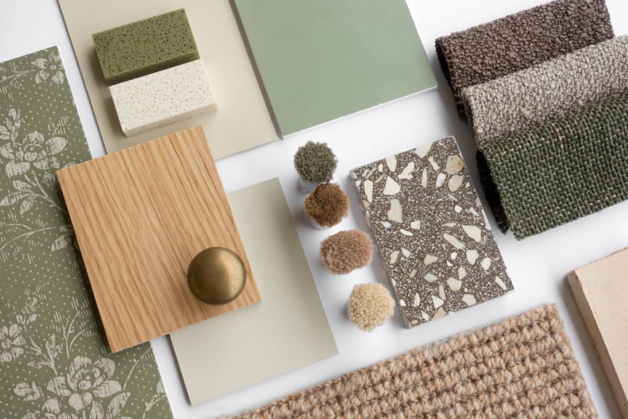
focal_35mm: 39
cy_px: 210
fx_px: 680
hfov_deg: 49.6
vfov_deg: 34.2
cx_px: 314
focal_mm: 14.3
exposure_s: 1/50
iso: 125
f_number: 11
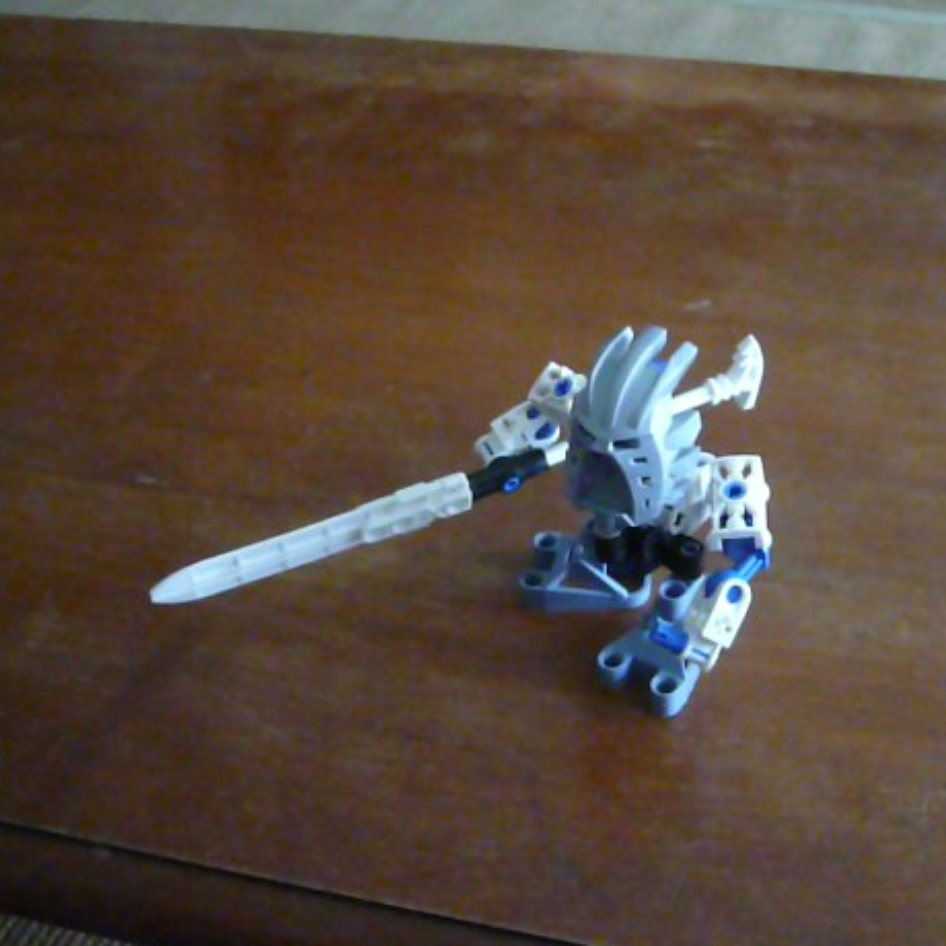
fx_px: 1329
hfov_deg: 39.0
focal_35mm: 43
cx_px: 582
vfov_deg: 39.2
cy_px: 492
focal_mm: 5.8
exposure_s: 1/30
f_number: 2.8
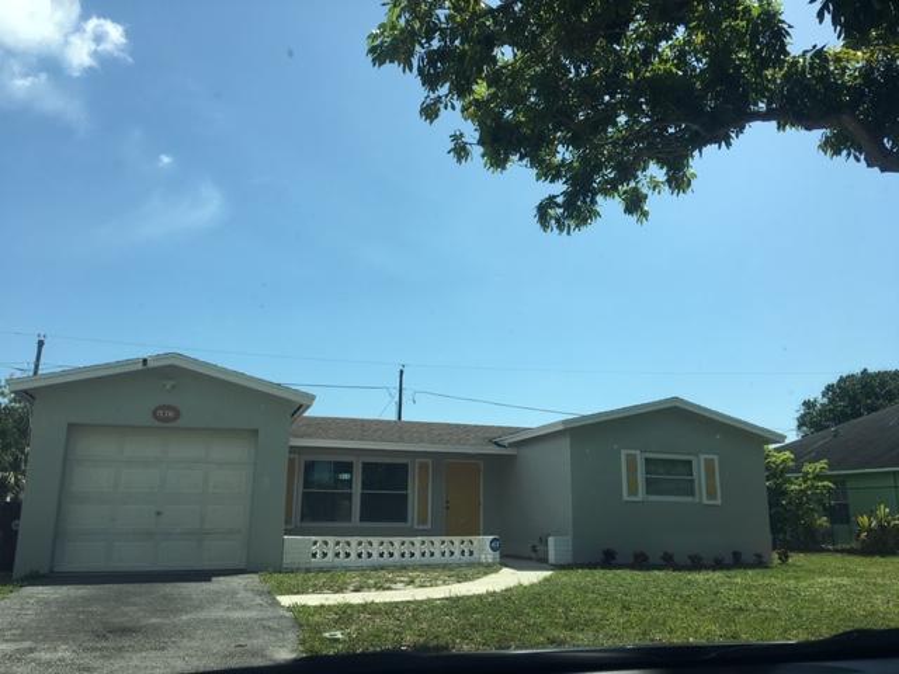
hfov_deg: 61.7
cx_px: 450
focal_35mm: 29
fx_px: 753
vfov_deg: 48.2
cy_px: 337
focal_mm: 4.15
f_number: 2.2
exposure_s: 1/1326
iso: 25
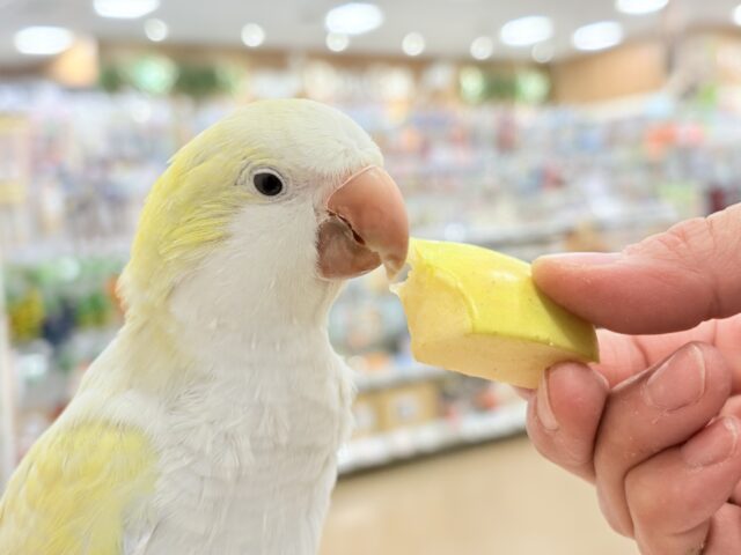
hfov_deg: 36.8
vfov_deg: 28.0
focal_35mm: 52
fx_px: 1113
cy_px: 278
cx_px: 370
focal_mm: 5.96
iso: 64
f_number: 1.6
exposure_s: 1/50
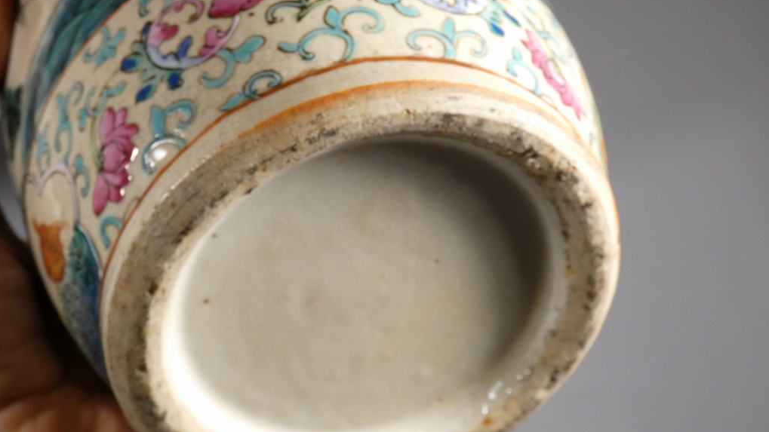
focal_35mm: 58
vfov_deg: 20.7
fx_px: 1183
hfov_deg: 36.0
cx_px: 384
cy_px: 272
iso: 320
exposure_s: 1/125
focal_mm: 9.5
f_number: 3.9
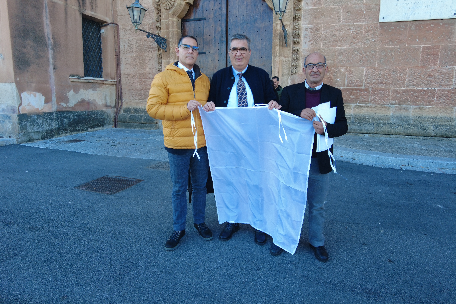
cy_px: 133
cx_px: 228
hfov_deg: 81.2
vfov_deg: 59.3
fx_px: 266
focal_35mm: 21
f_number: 1.8
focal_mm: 4.4
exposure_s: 1/120
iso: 100
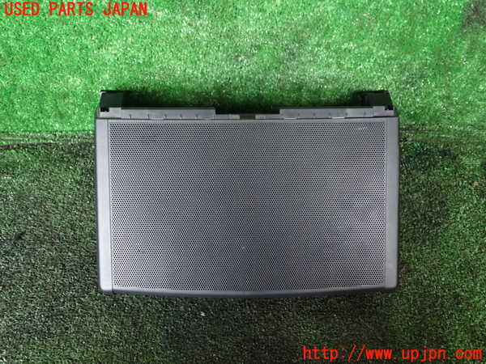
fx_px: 421
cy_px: 182
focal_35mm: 30
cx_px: 243
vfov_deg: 46.8
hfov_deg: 60.0
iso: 800
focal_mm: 5.4
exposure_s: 1/25
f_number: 2.3
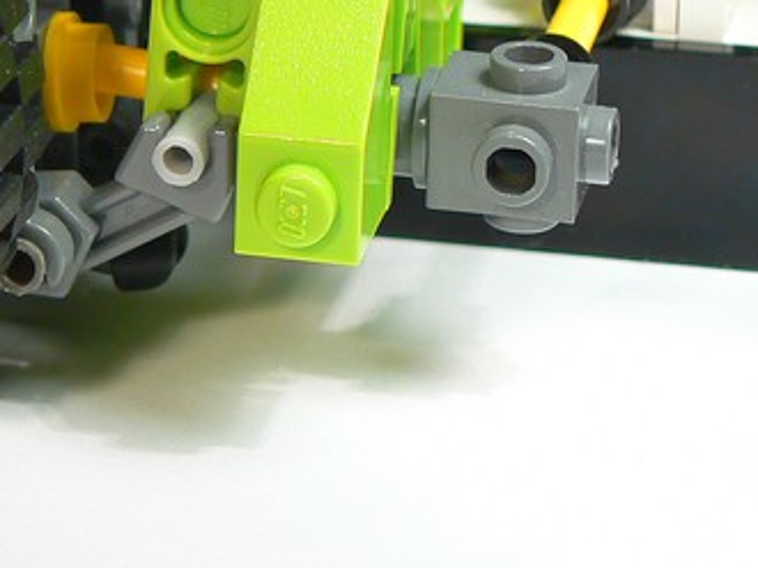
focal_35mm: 211
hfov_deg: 9.3
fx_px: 4617
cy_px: 18
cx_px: 74
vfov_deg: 7.0
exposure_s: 1/25
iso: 80
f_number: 3.2
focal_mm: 14.5
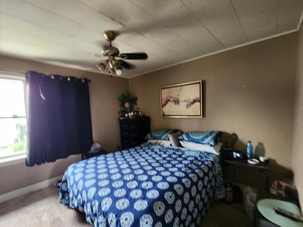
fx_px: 122
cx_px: 151
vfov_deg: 85.5
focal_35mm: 14
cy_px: 121
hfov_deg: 102.1
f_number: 2.2
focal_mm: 2.2
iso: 320
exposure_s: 1/30
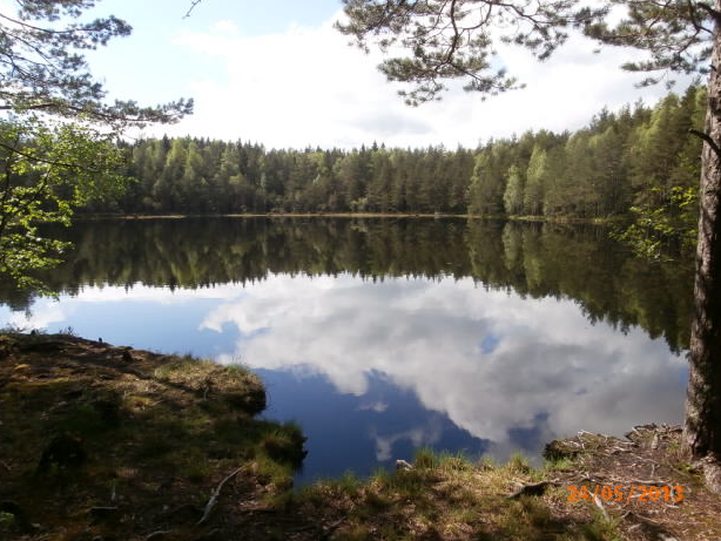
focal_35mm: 25
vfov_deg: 54.9
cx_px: 359
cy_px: 270
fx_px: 521
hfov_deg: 69.4
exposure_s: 1/125
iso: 100
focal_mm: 4.2
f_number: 7.9
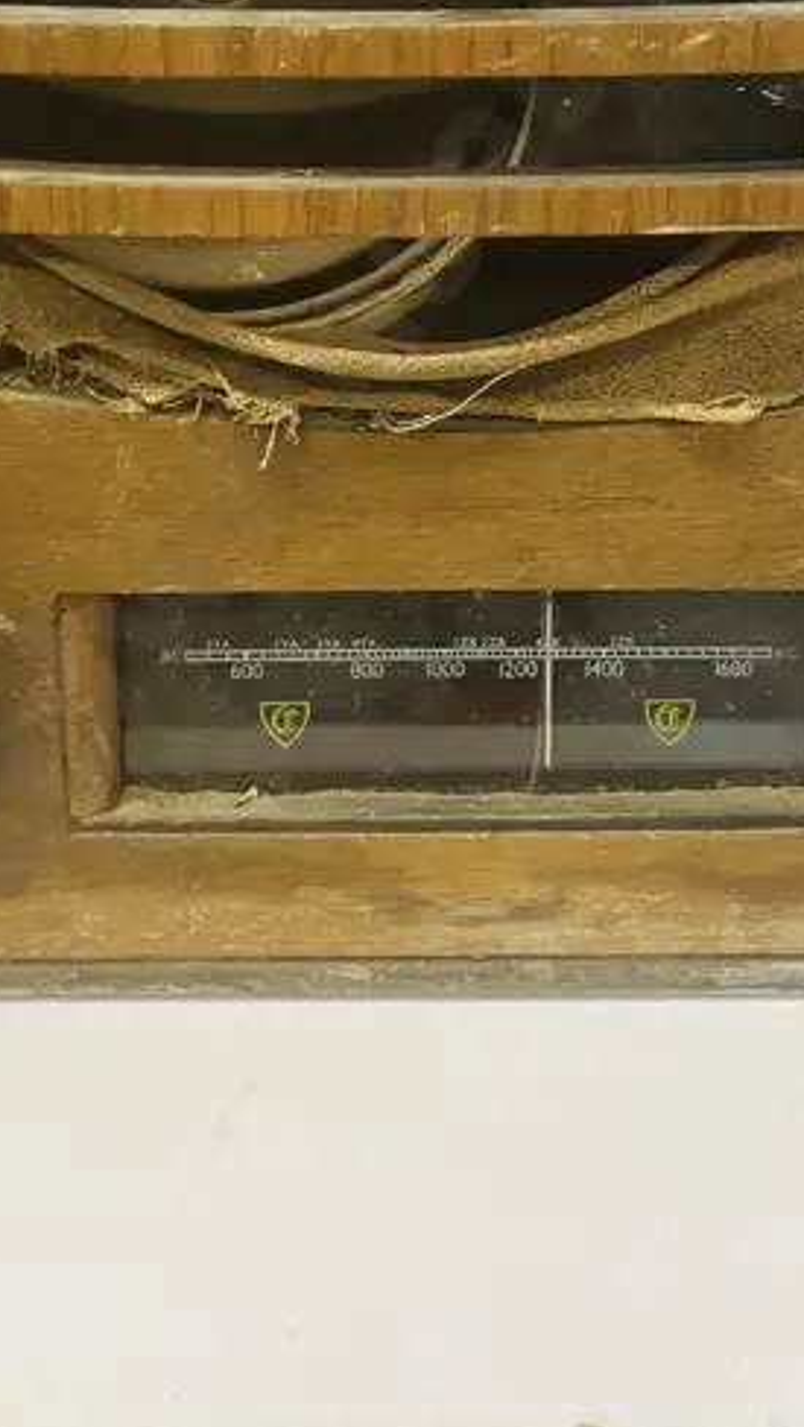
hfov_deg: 18.8
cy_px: 281
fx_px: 2422
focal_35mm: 64
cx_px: 398
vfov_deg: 31.9
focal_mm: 3.99
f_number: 1.8
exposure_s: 1/50
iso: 100
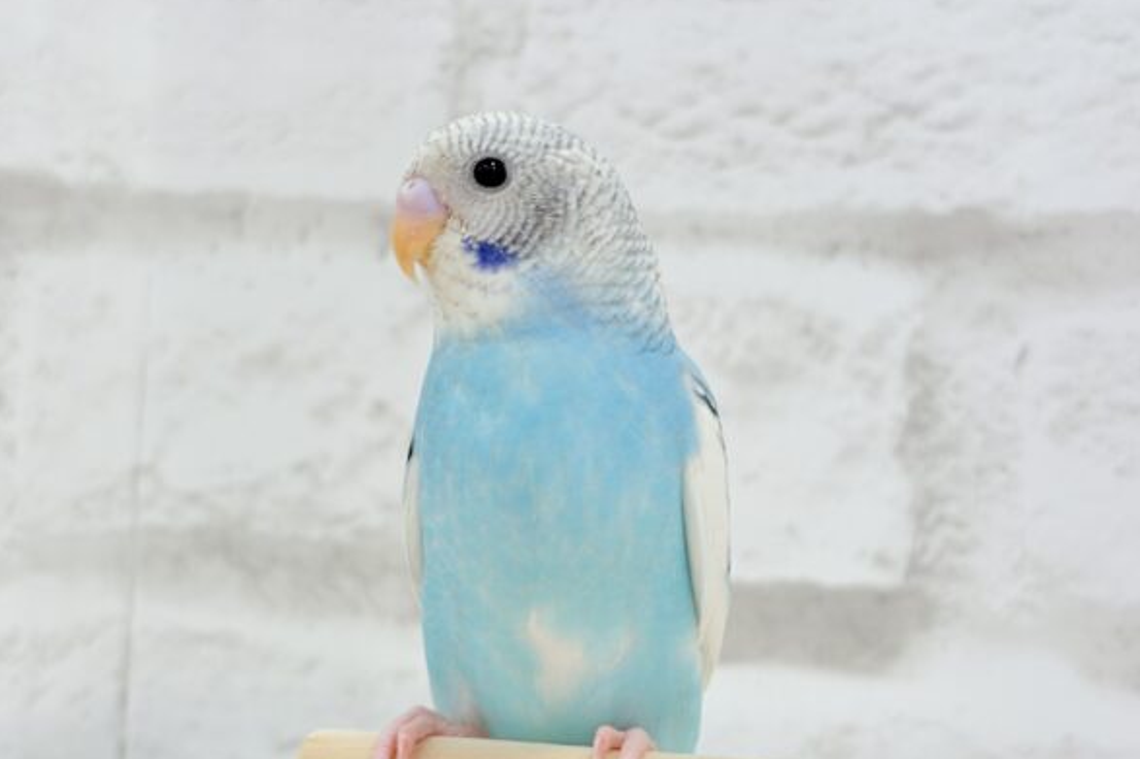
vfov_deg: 22.9
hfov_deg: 33.9
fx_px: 1868
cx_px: 520
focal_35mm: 59
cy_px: 452
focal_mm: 5.96
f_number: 1.6
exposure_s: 1/50
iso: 32
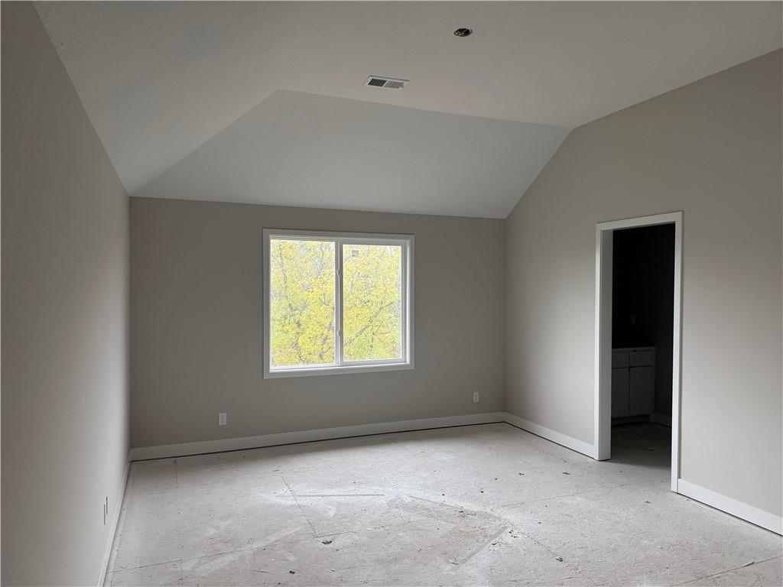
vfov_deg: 56.8
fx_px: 543
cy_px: 294
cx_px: 392
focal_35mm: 24
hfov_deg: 71.6
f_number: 1.78
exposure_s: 1/120
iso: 200
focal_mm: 6.76
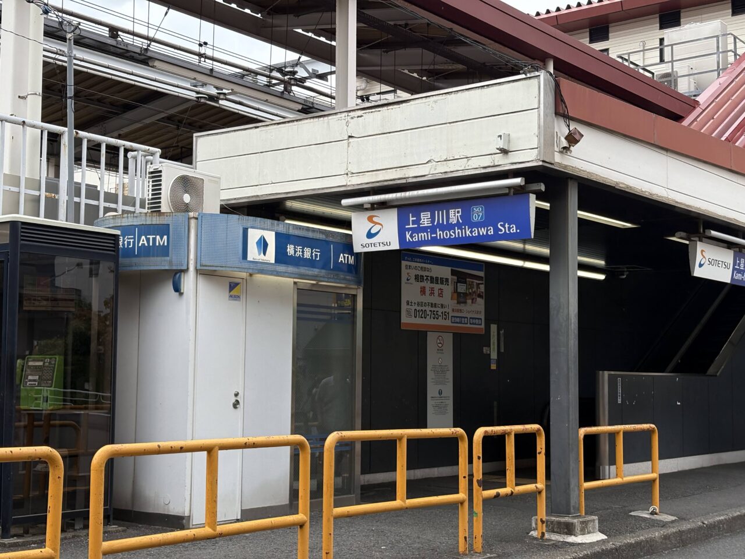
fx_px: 1119
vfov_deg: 28.0
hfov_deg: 36.8
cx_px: 372
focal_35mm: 52
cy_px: 280
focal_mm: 5.96
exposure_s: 1/884
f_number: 1.6
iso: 50
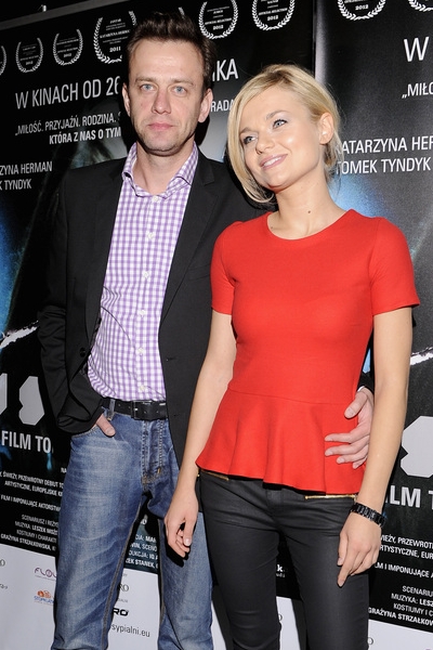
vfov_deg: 67.4
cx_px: 216
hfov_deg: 47.9
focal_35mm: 27
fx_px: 487
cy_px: 325
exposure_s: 1/320
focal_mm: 27
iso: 500
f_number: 5.6
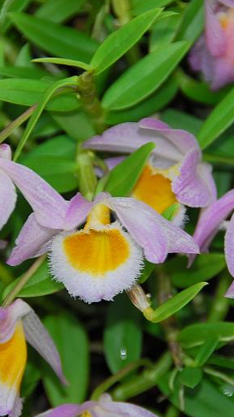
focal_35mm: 493
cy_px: 204
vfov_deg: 4.4
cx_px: 109
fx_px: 5437
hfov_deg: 2.5
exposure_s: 1/30
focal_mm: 200
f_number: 5.6
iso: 100
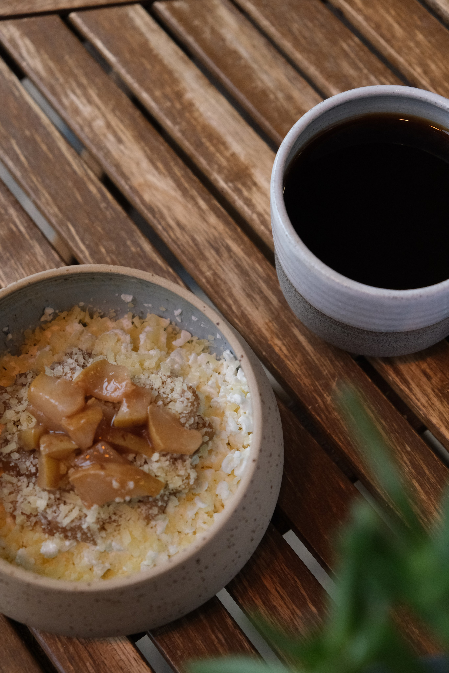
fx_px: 1253
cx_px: 224
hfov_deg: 20.3
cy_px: 336
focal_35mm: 67
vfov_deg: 30.1
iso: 2500
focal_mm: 44.4
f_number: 4
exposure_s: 1/125
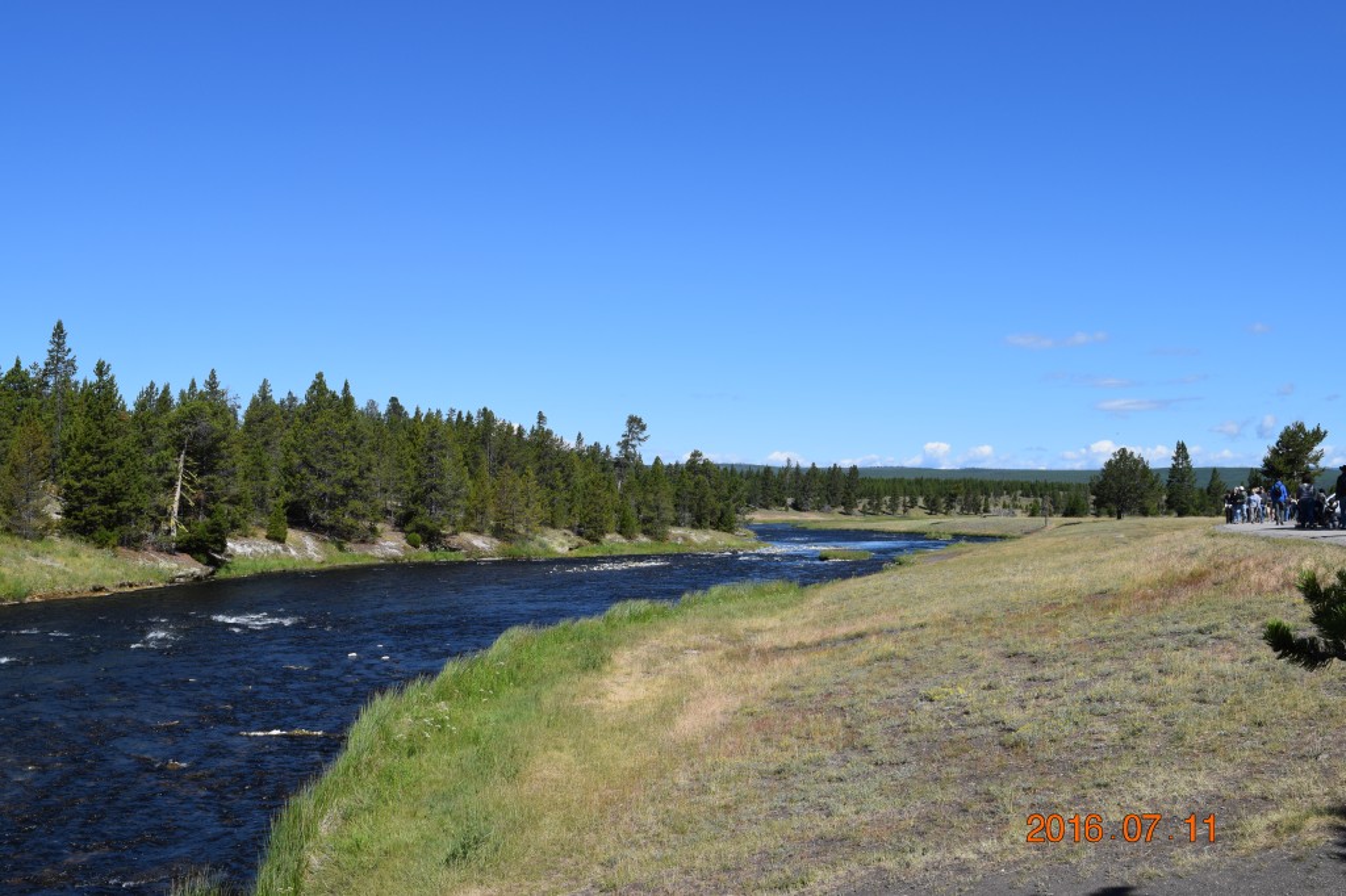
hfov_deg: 51.3
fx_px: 1402
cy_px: 448
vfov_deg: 35.5
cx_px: 673
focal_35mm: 38
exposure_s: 1/400
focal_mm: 25
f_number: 10
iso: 200
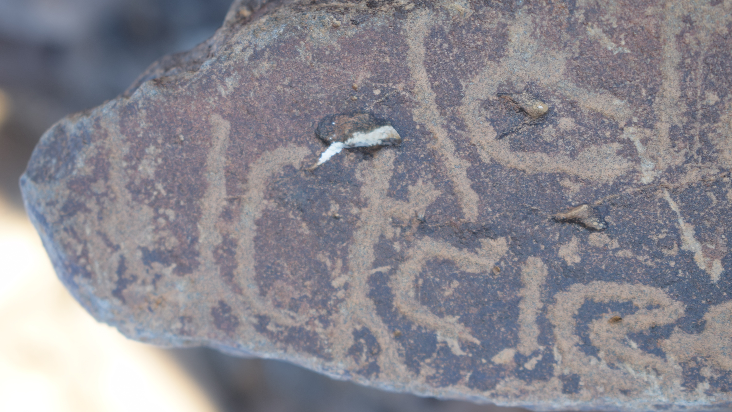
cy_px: 195
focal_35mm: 87
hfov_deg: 24.6
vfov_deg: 14.0
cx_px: 366
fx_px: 1679
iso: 100
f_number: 5.6
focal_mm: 55
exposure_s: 1/60
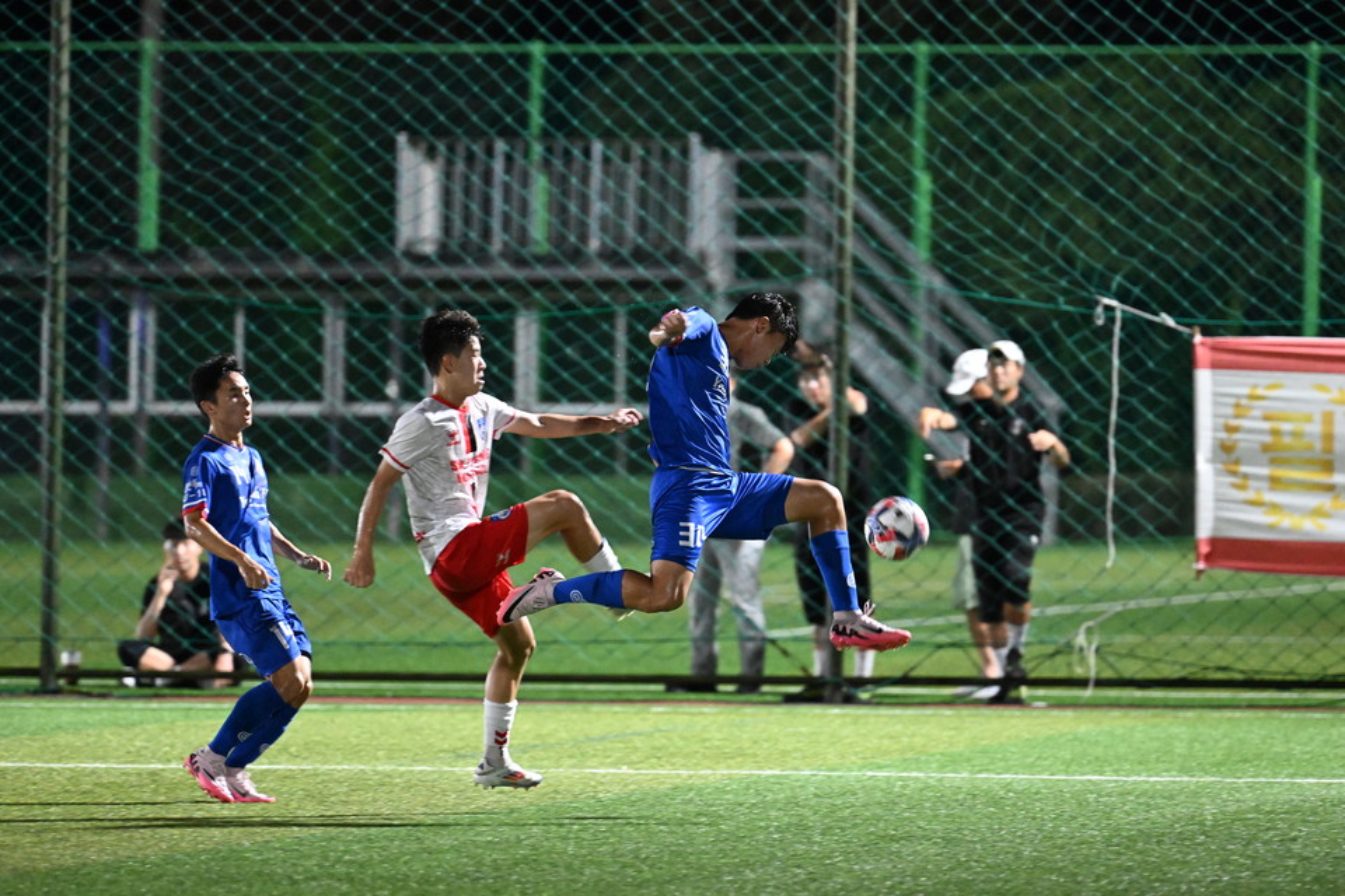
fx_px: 14943
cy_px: 448
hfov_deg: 5.2
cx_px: 672
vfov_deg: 3.4
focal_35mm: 400
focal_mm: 400
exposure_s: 1/400
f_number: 5.6
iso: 11400
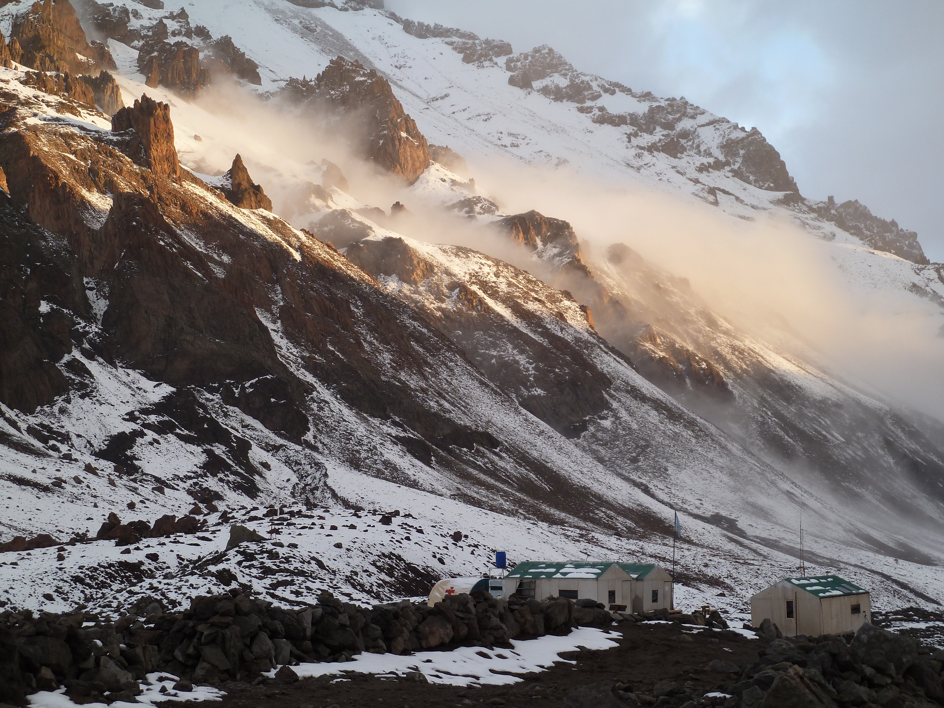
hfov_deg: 32.7
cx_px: 472
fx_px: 1609
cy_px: 354
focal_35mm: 59
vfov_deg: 24.8
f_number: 3.9
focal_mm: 9.7
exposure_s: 1/50
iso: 80
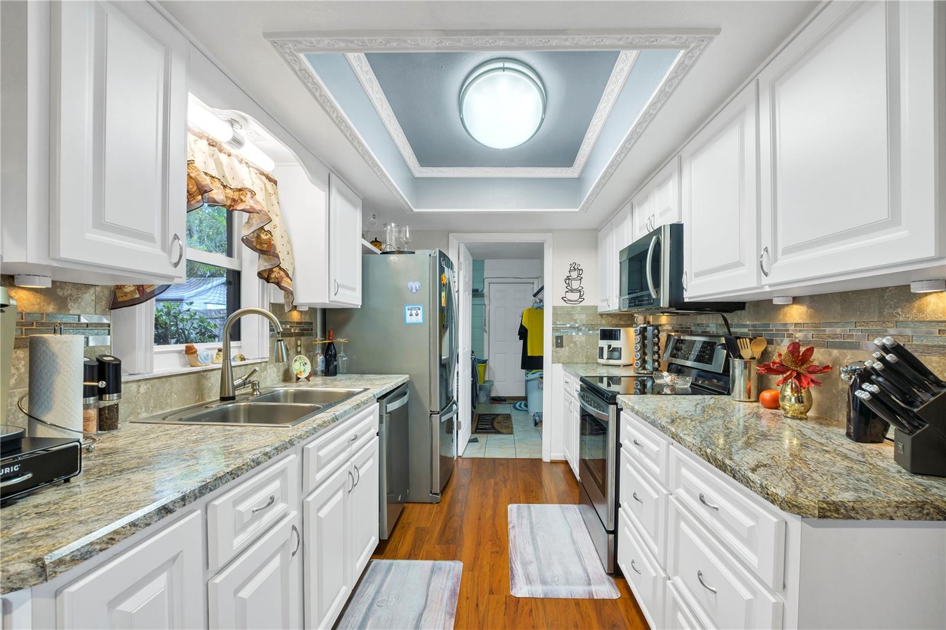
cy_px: 315
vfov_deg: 77.3
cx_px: 473
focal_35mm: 15
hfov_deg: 100.4
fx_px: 394
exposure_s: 1/4
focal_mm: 10
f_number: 10
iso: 200
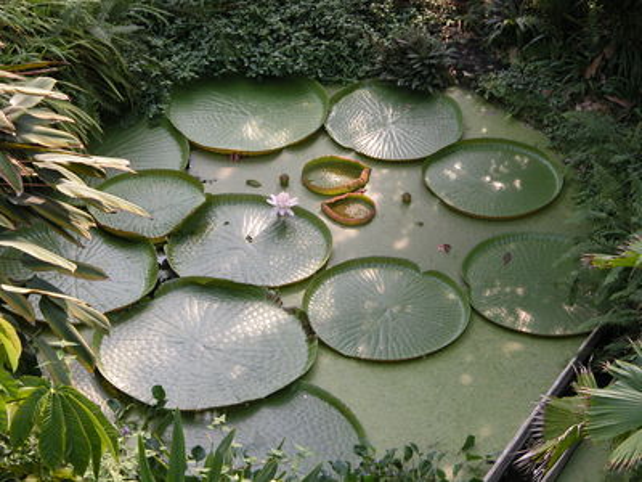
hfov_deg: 15.8
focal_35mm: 125
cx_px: 321
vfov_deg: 11.9
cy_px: 241
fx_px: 2318
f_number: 3.8
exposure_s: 1/199
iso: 100
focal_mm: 31.9
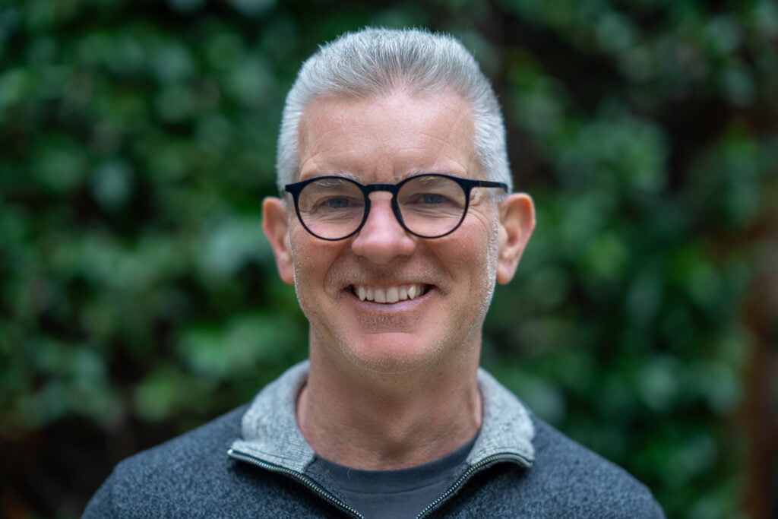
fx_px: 1837
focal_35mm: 85
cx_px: 389
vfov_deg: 16.1
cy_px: 260
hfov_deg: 23.9
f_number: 1.4
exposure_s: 1/500
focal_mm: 85
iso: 400
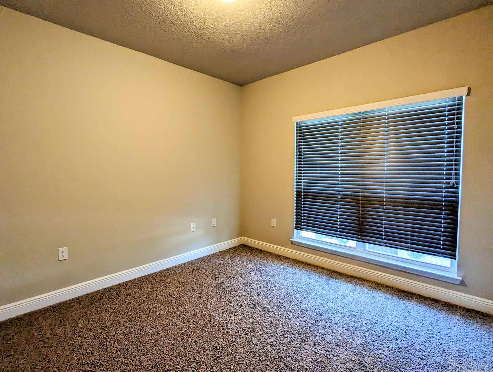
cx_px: 232
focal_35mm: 17
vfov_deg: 74.9
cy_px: 183
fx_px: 242
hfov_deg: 90.8
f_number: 2.2
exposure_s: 1/120
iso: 396
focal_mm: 2.35
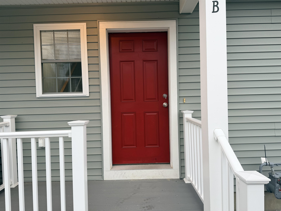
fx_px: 195
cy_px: 106
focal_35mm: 24
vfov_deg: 56.8
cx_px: 140
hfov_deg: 71.6
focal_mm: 6.76
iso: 80
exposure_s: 1/120
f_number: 1.78
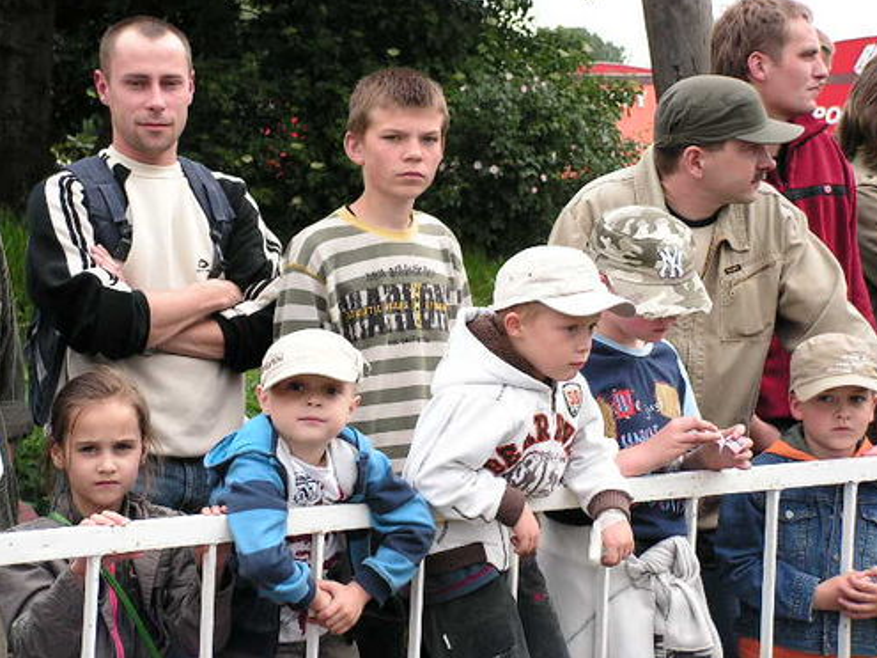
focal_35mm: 95
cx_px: 439
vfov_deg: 15.6
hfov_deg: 20.7
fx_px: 2406
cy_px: 327
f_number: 3.3
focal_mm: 15.8
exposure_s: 1/160
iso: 64
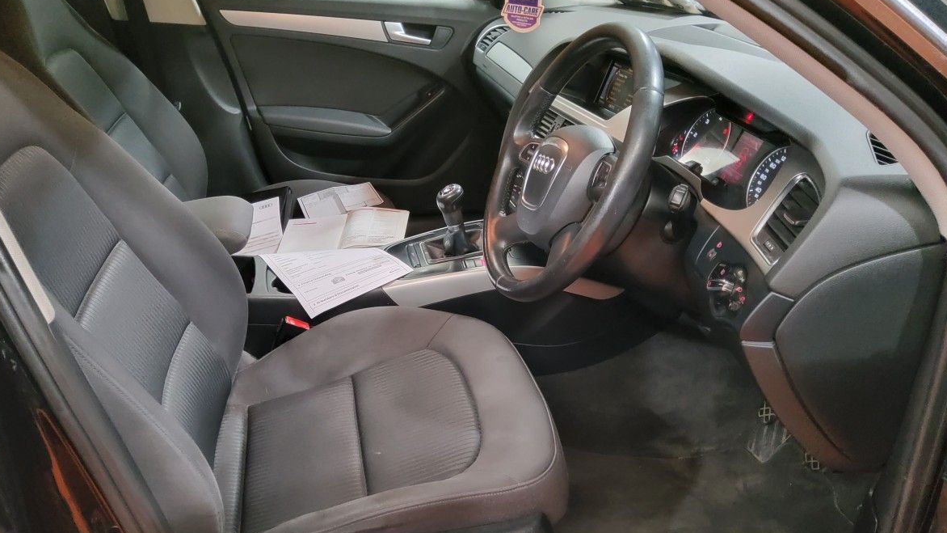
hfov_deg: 66.1
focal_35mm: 29
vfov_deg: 40.0
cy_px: 319
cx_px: 465
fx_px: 728
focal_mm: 3.08
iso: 1000
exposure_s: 1/50
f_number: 2
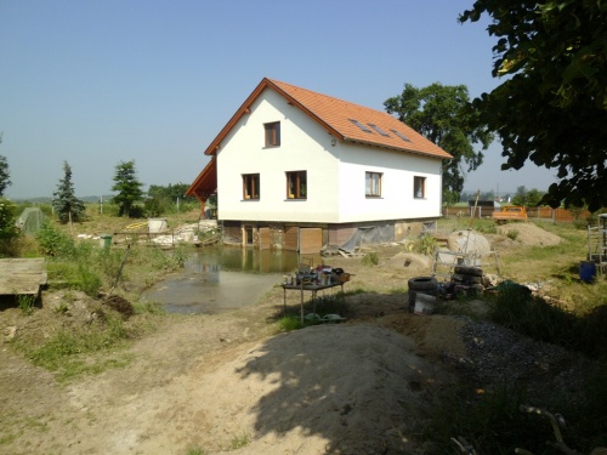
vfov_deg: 53.1
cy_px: 228
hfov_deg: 67.3
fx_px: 456
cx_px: 304
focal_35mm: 26
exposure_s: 1/320
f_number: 7.9
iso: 100
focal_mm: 4.7
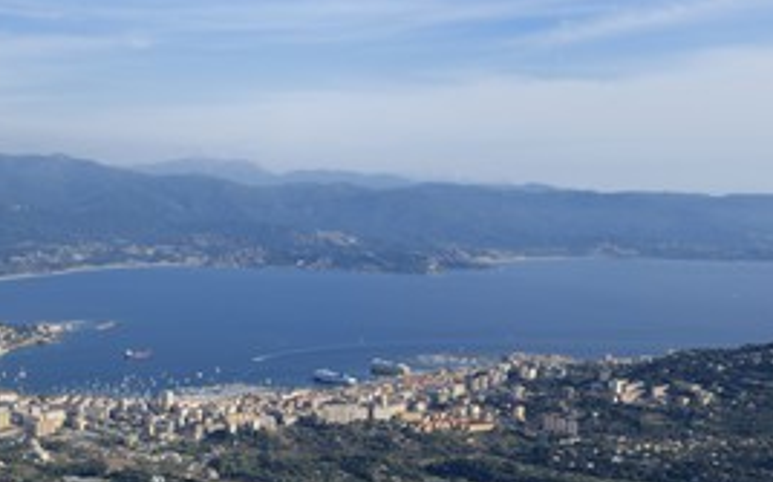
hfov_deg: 31.7
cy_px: 355
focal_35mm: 64
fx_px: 1347
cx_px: 254
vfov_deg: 20.1
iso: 200
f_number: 11
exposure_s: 1/250
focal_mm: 40
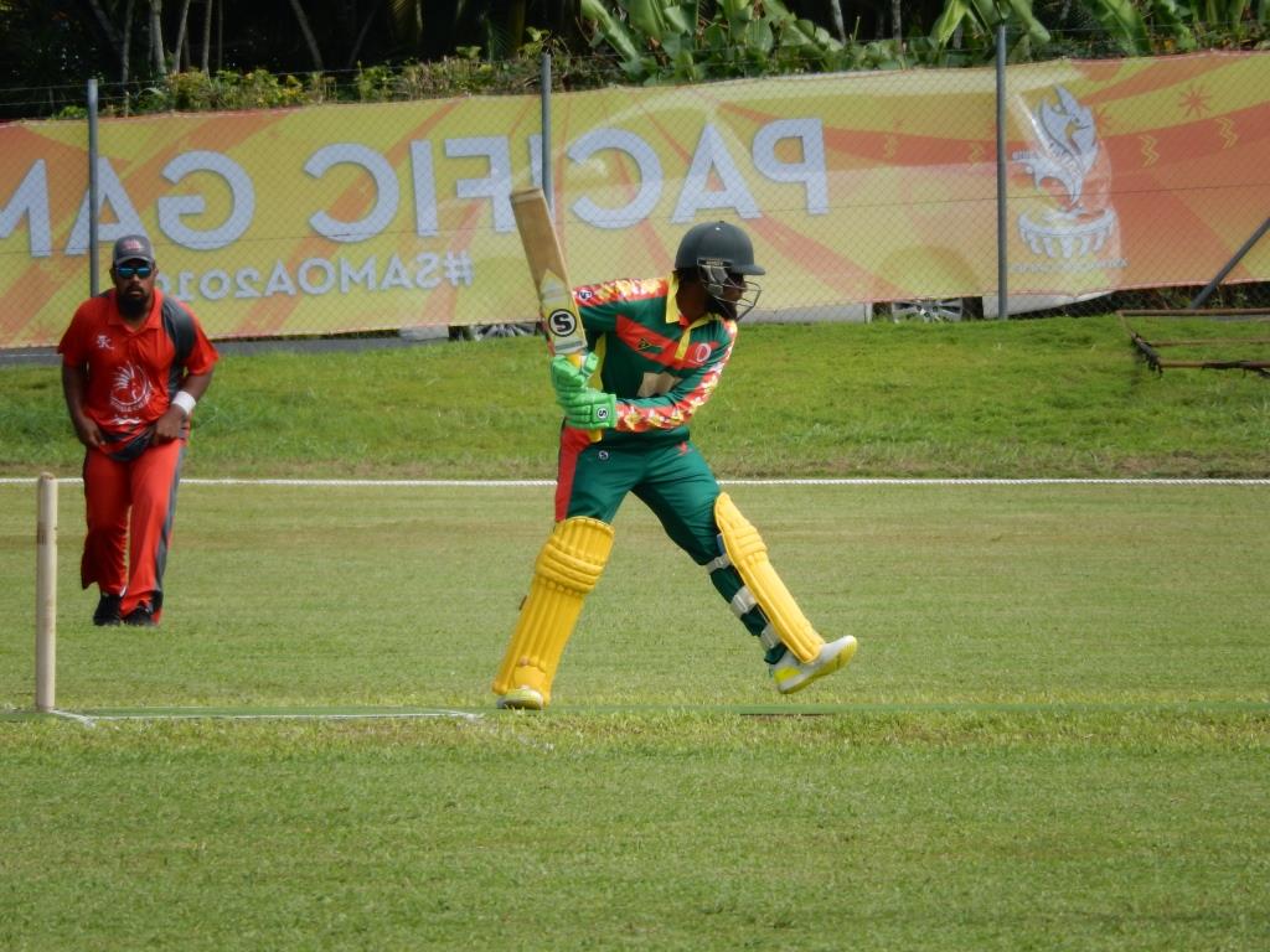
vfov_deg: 2.7
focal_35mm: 550
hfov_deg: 3.6
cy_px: 476
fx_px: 20179
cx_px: 635
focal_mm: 99
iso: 125
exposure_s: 1/320
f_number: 6.3
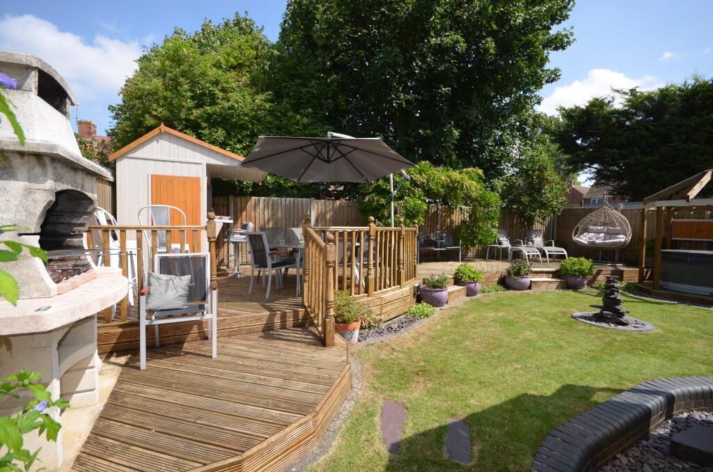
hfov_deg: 100.5
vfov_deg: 77.1
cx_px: 356
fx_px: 296
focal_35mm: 15
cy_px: 236
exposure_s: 1/200
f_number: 7.1
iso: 100
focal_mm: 10
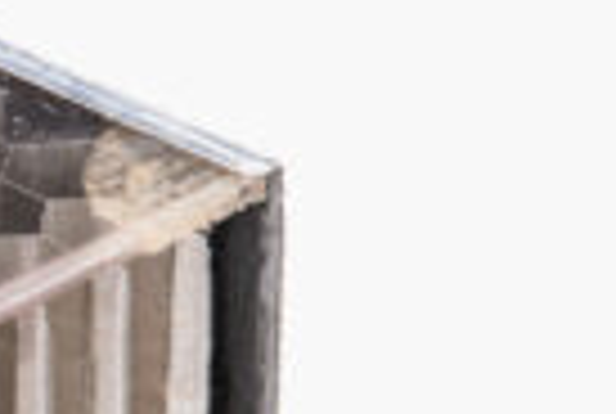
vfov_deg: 2.4
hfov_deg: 3.5
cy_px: 544
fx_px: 10066
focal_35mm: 587
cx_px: -562
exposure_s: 1/160
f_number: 20
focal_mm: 105
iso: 100
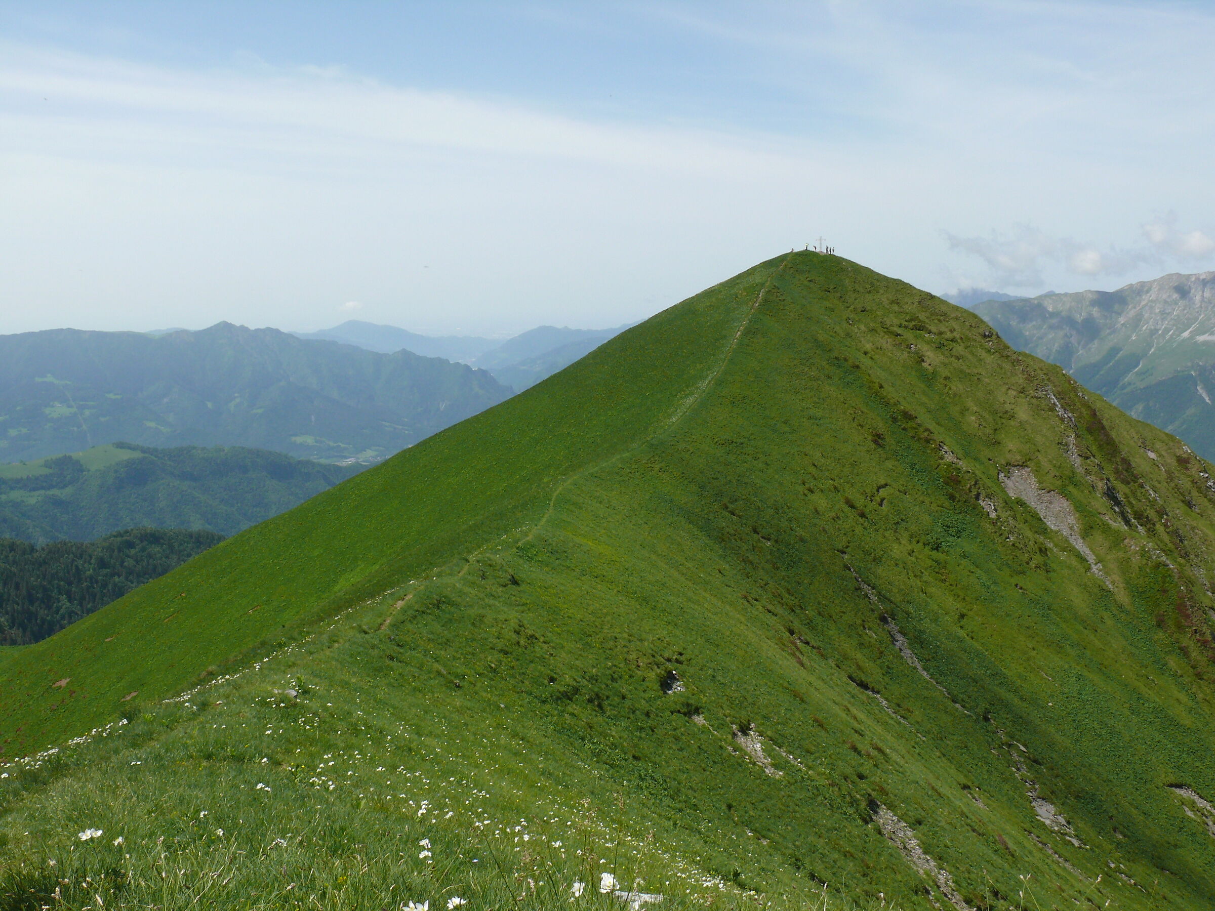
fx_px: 1228
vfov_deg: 40.7
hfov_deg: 52.6
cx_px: 608
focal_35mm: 35
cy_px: 456
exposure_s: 1/160
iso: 100
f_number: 10
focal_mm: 7.4
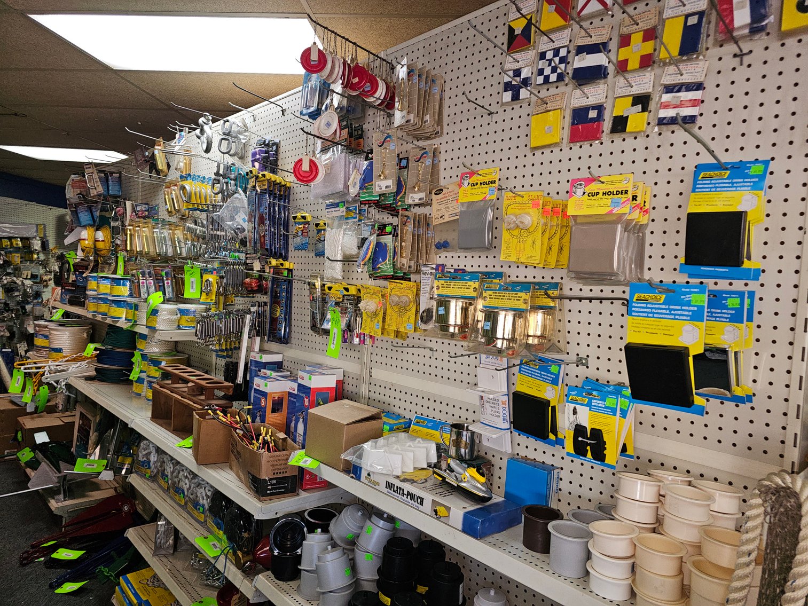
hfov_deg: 73.9
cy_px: 303
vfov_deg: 58.9
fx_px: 537
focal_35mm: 23
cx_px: 404
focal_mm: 6.3
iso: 100
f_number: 1.7
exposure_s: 1/40
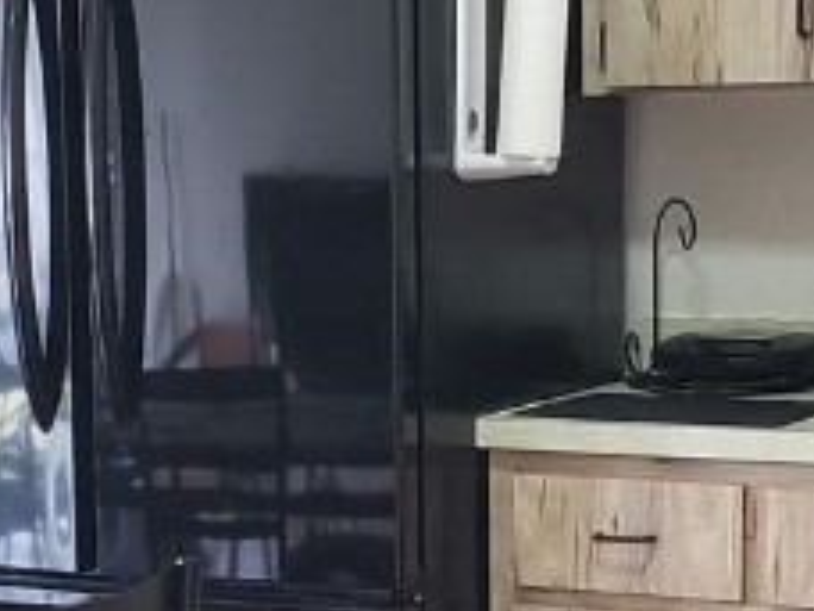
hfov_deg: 16.8
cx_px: 357
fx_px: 2751
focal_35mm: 117
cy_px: 507
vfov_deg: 12.6
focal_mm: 4.3
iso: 320
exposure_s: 1/40
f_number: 2.4
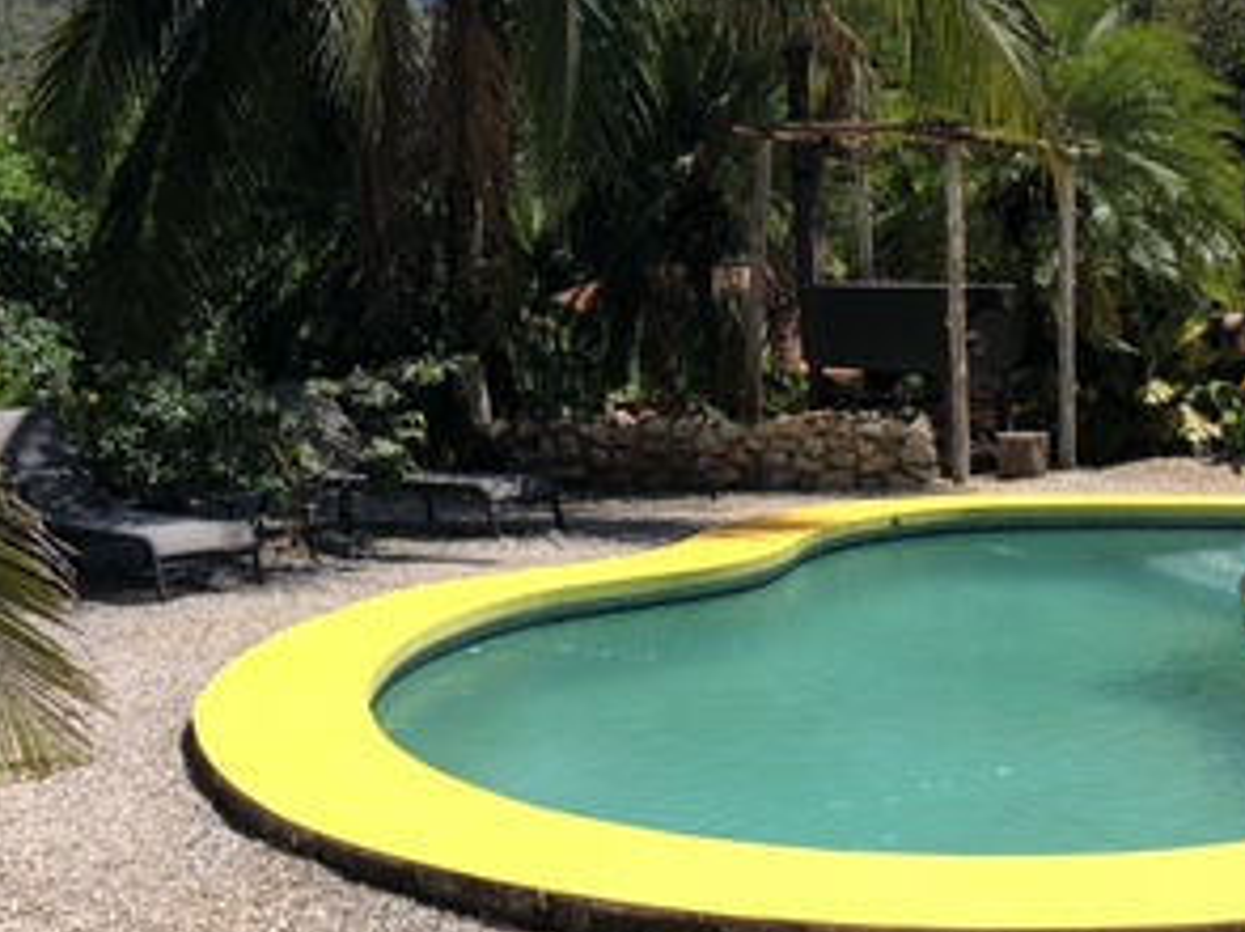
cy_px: 186
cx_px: 631
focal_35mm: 61
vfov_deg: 23.6
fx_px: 2192
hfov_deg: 31.7
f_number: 1.8
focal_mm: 4
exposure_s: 1/1656
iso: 20
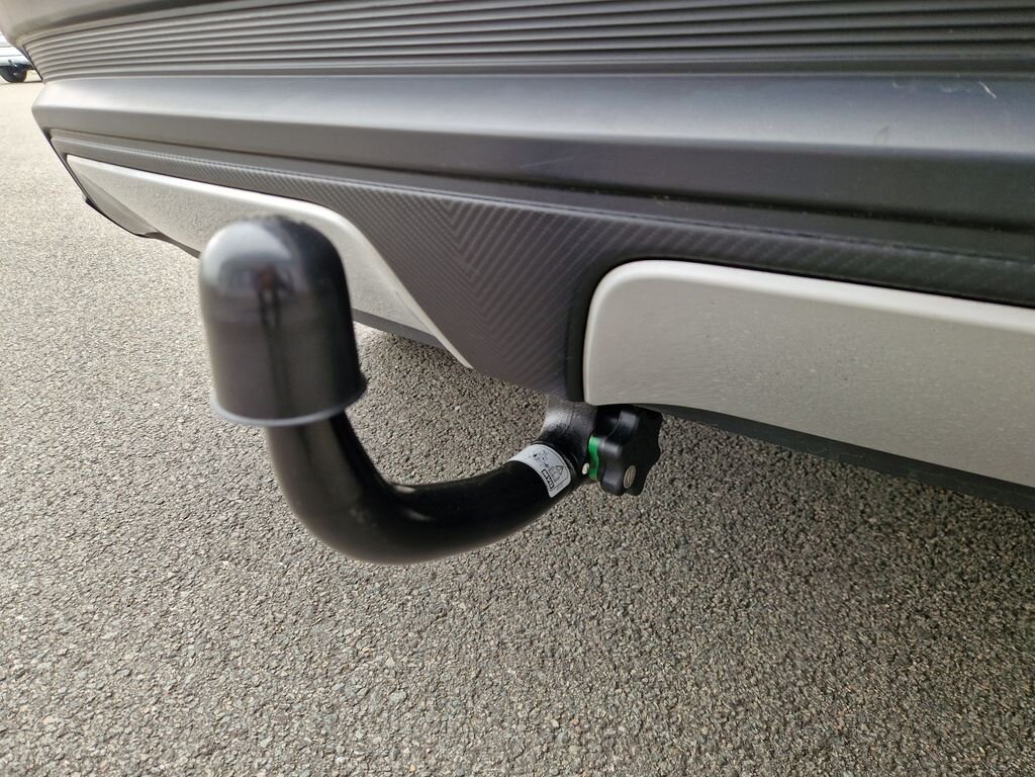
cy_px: 388
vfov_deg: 58.9
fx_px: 688
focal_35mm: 23
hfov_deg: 73.9
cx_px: 518
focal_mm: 5.4
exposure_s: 1/180
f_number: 1.8
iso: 50
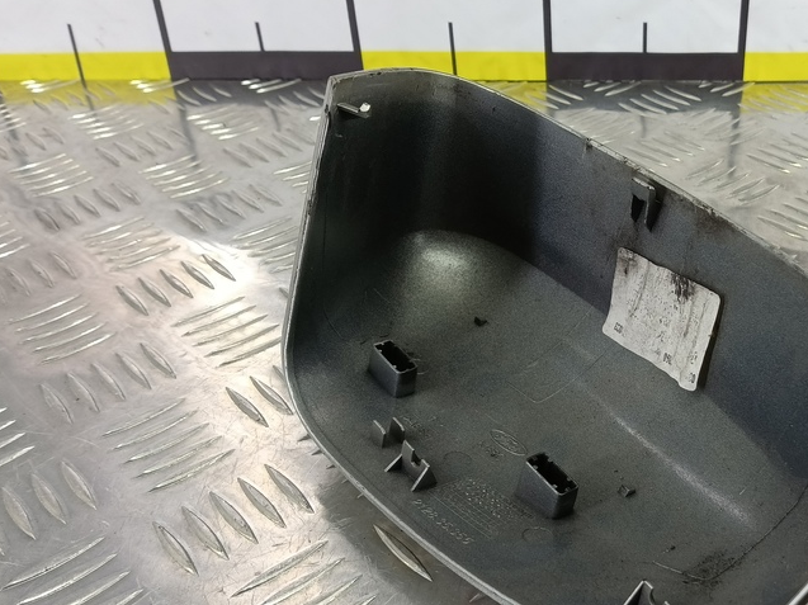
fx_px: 863
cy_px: 369
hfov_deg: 48.3
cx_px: 603
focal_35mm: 37
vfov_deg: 38.4
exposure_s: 1/50
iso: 121
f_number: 1.6
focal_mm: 4.11
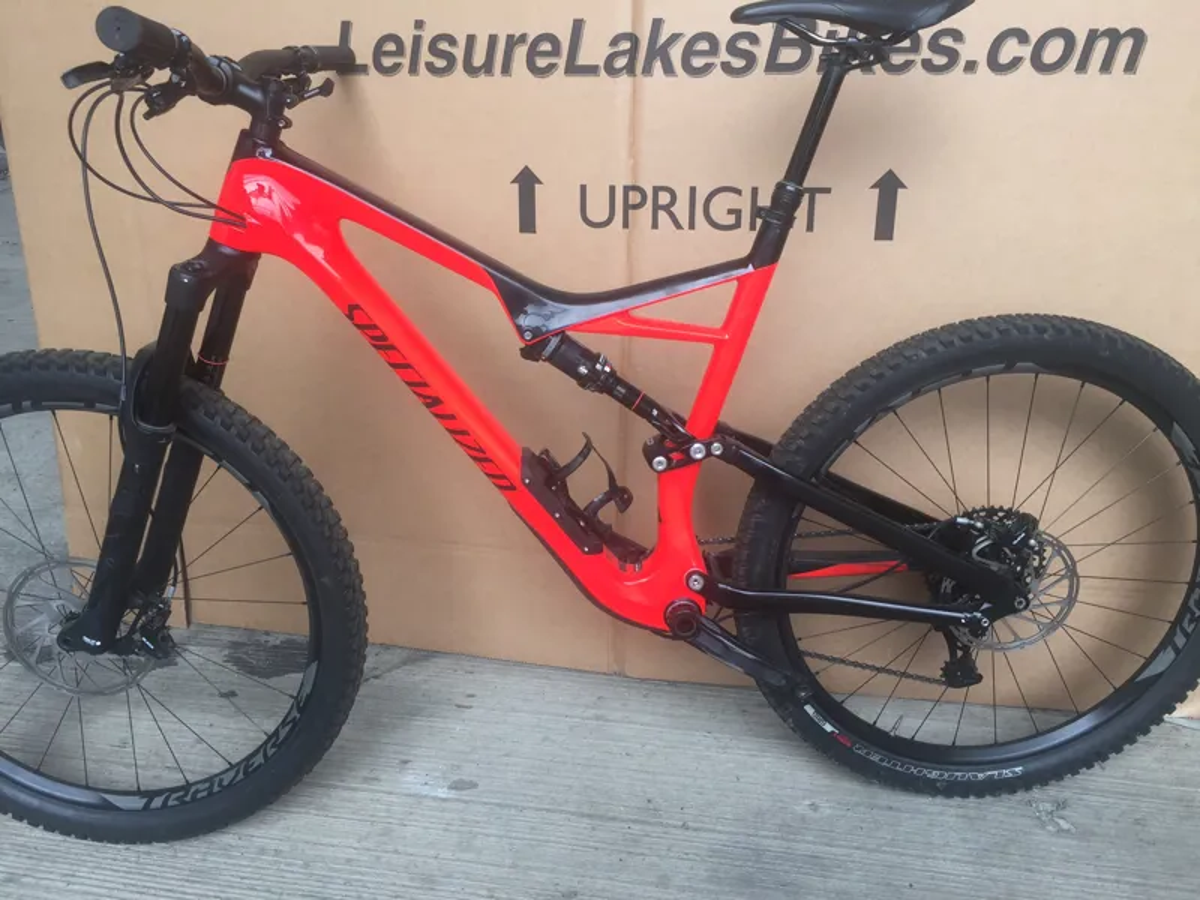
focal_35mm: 29
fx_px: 1005
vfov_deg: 48.2
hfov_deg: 61.7
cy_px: 450
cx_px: 600
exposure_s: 1/50
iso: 32
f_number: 2.2
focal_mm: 4.15
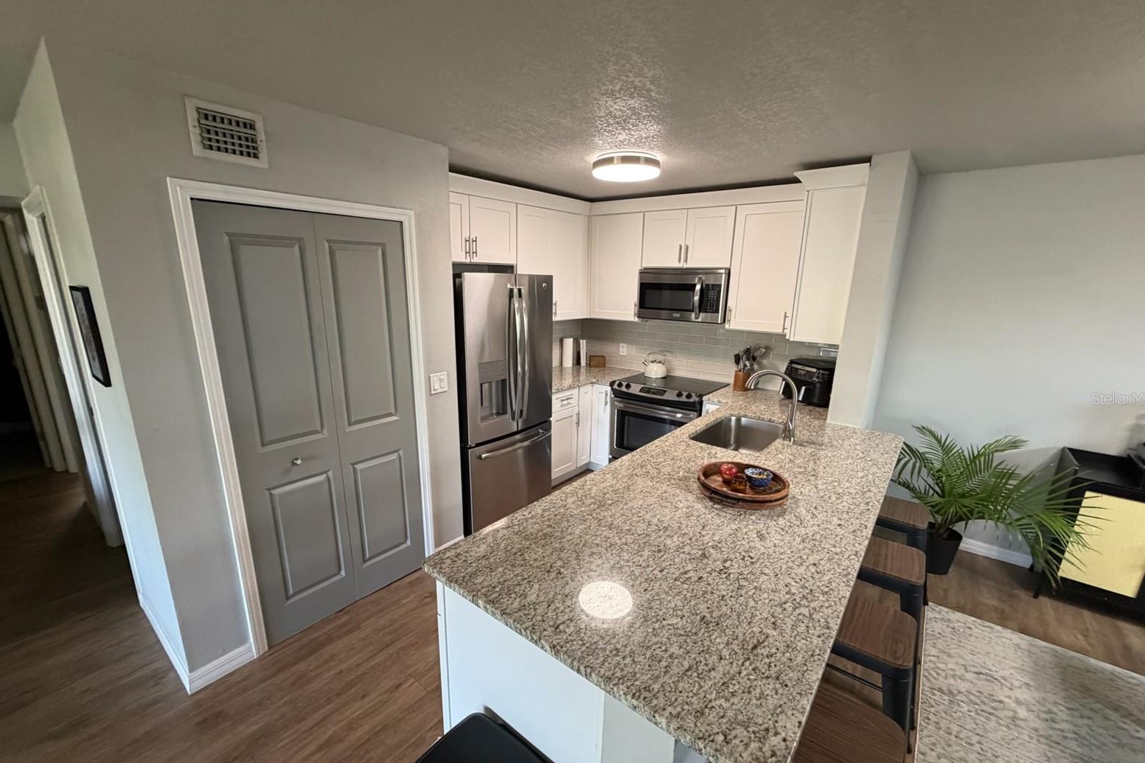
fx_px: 477
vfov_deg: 77.3
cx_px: 571
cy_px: 398
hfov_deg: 100.4
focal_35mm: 15
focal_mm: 2.22
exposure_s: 1/60
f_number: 2.2
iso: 320
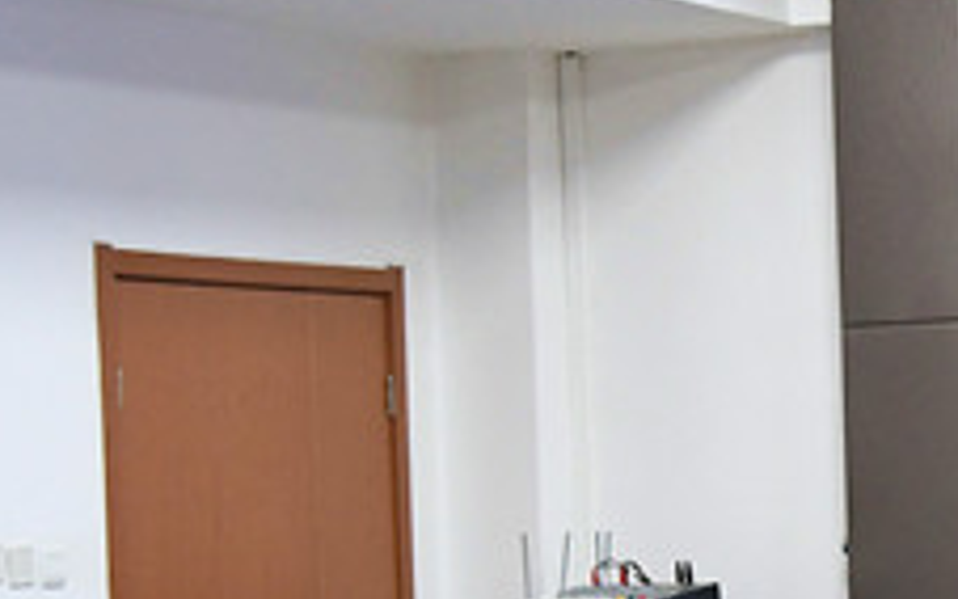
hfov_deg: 14.6
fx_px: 3656
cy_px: 723
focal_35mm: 140
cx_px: 1000
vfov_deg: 9.2
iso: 2000
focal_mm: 26
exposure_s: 1/100
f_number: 5
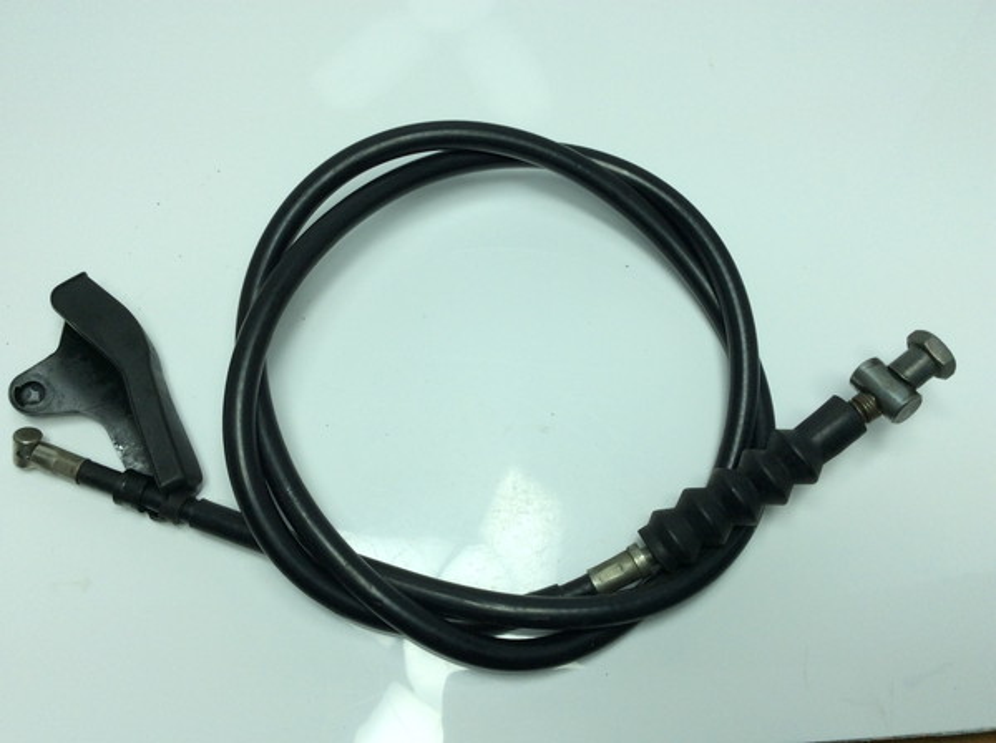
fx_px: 919
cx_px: 498
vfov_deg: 44.0
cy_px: 372
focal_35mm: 32
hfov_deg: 56.9
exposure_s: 1/539
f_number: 2.4
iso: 32
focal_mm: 3.3
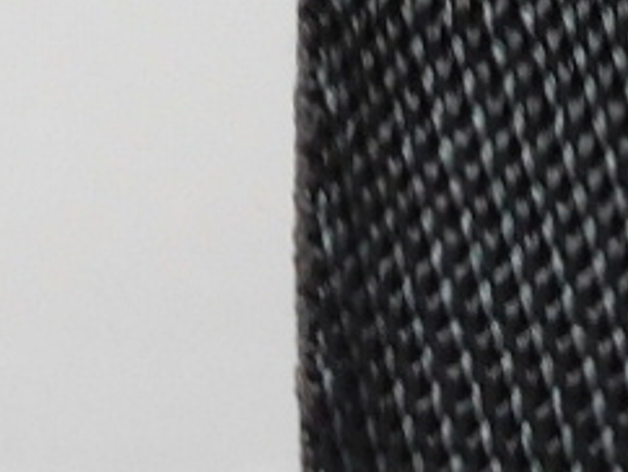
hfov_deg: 11.5
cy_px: 335
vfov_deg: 9.0
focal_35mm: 165
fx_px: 2996
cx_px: 926
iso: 400
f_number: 3.4
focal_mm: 4.5
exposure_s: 1/25
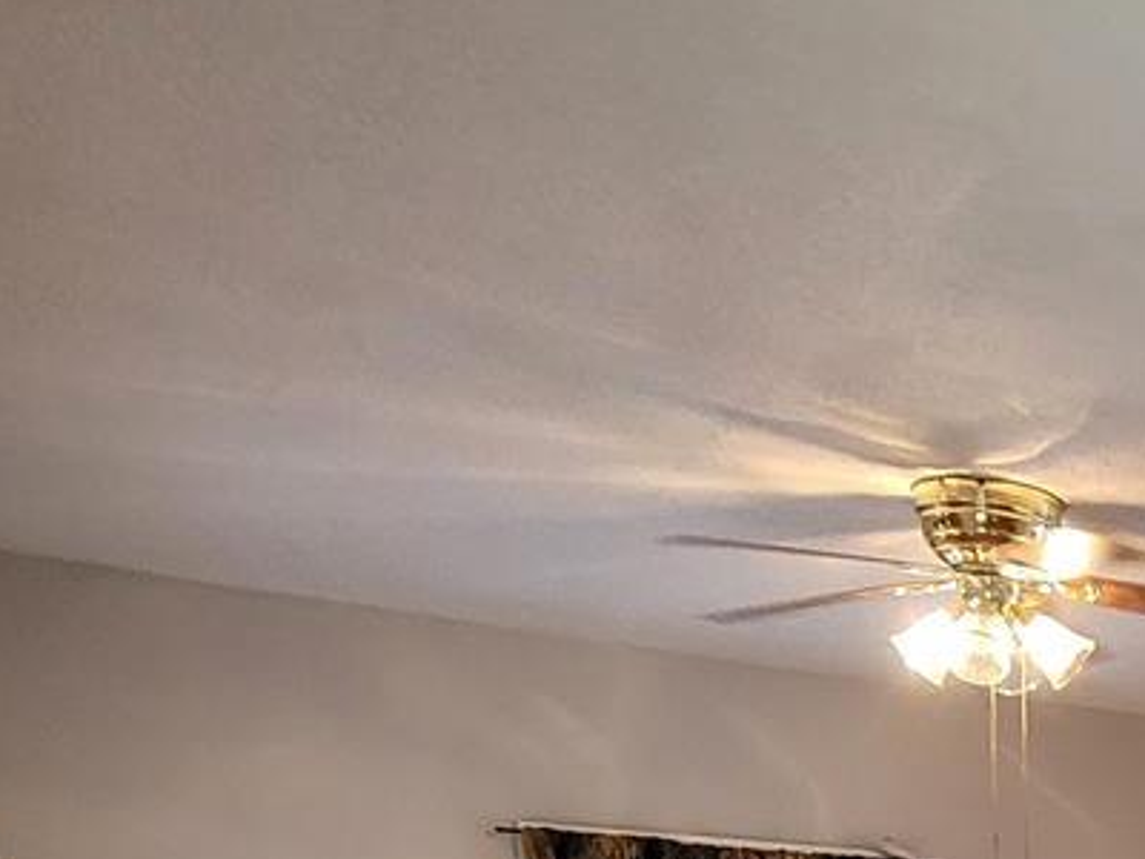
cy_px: 1337
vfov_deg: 22.3
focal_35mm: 52
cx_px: 1574
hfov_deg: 28.5
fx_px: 1720
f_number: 2.2
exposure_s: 1/40
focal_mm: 2.2
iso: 320
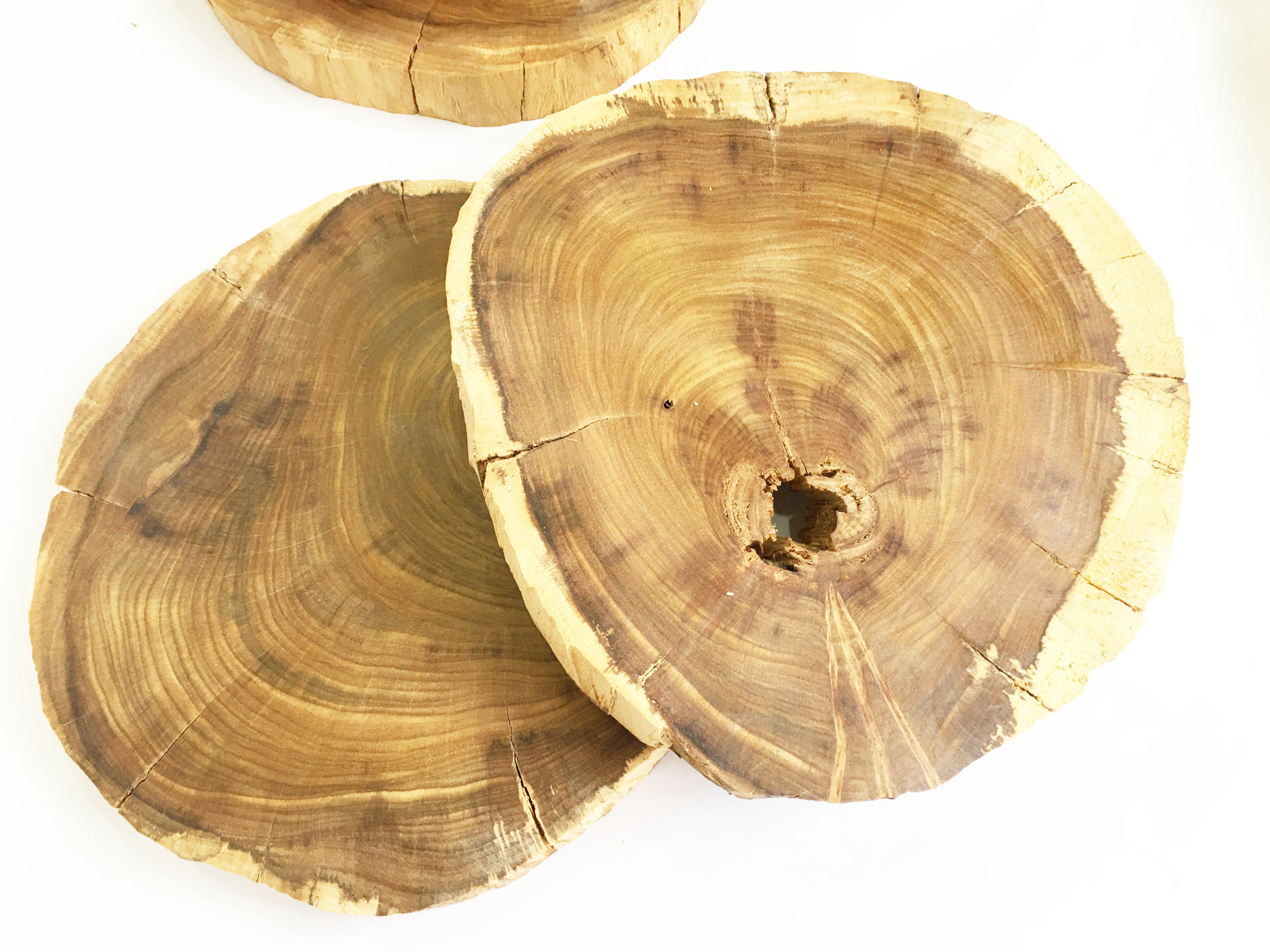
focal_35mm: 29
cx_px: 635
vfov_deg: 48.2
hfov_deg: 61.7
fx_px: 1064
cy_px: 476
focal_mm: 4.15
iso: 25
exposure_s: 1/15
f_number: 2.2
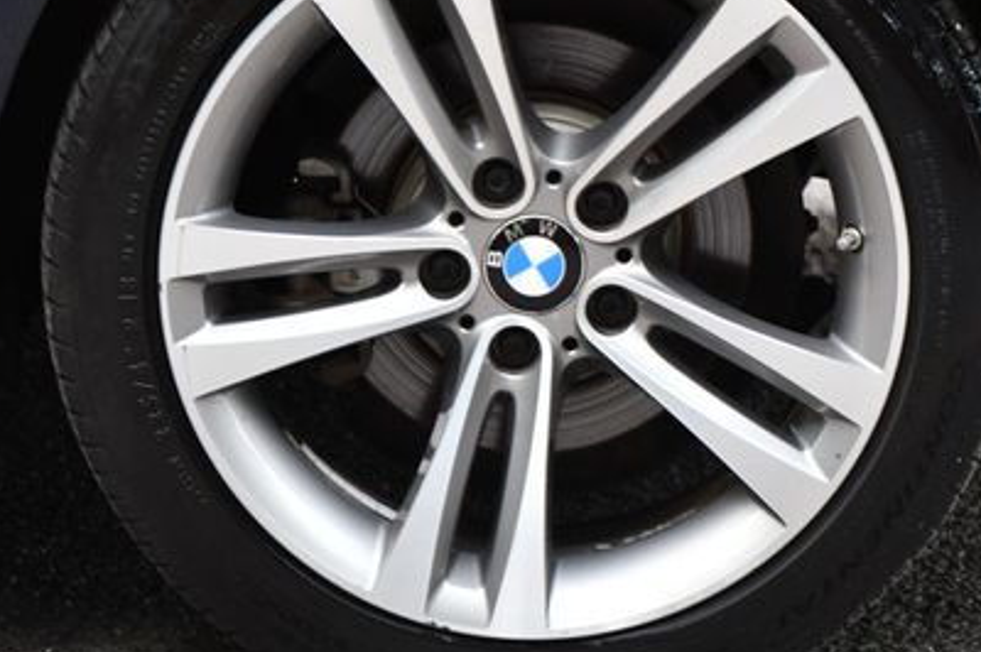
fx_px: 6834
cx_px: 510
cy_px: 248
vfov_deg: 5.5
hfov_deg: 8.2
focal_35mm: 251
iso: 720
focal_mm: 105
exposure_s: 1/250
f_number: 4.8
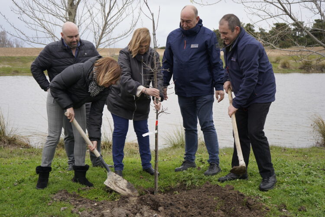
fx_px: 416
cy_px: 108
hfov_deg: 42.7
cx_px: 162
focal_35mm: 46
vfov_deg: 29.3
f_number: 5
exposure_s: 1/320
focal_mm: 46
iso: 100
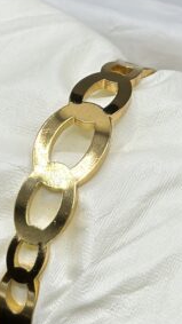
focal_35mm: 148
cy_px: 80
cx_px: 134
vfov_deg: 14.5
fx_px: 1271
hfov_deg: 8.2
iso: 80
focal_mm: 6.86
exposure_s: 1/1212
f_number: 1.78
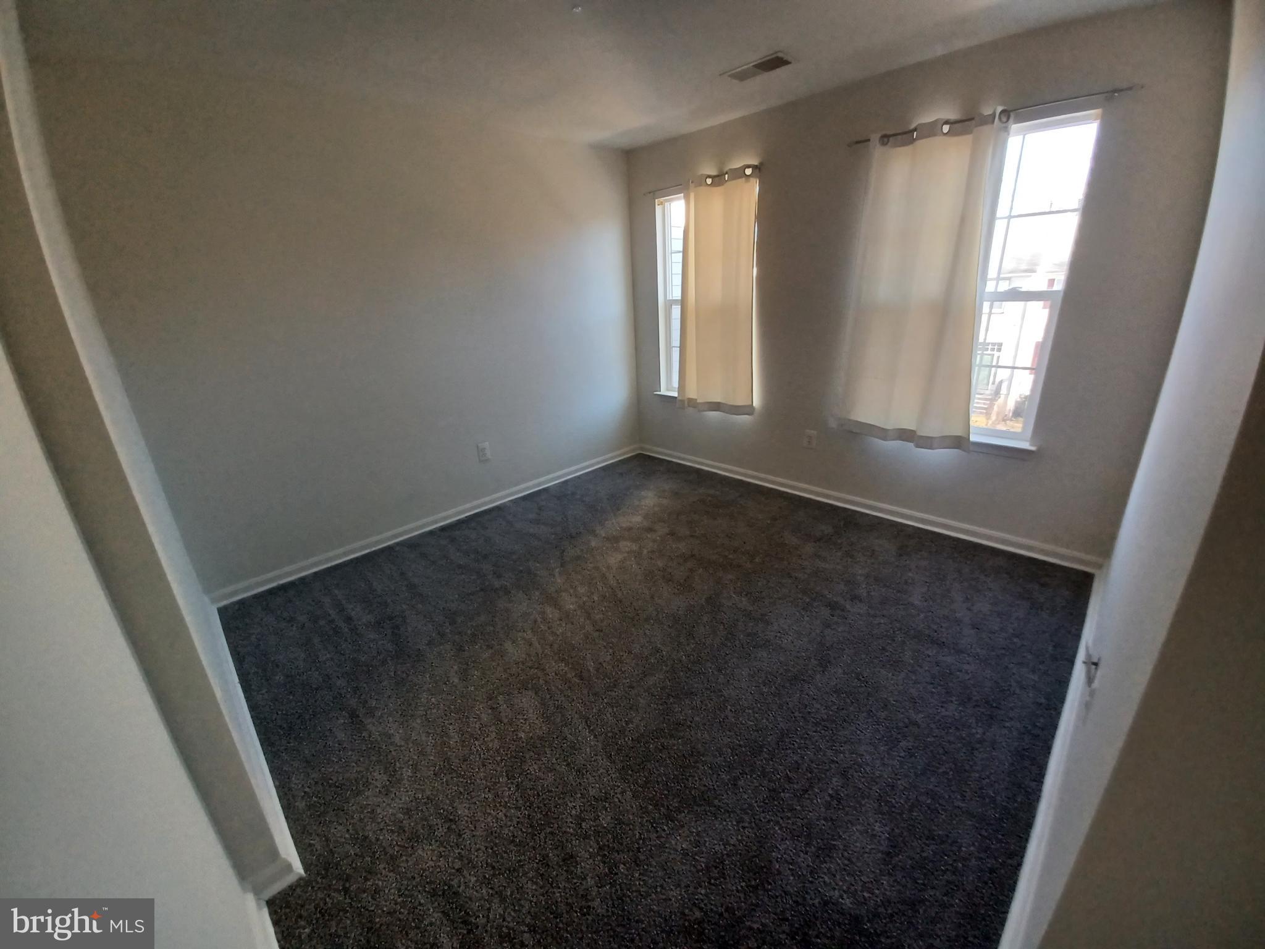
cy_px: 474
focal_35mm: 13
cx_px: 632
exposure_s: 1/60
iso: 125
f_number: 2.2
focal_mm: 1.42
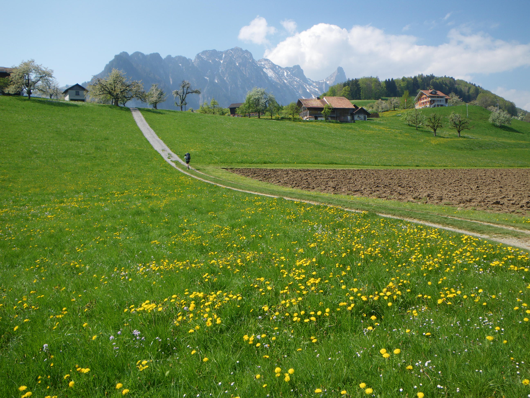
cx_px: 265
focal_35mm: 28
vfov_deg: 49.7
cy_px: 199
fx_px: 429
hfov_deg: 63.4
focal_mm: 5
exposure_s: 1/250
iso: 50
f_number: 4.2
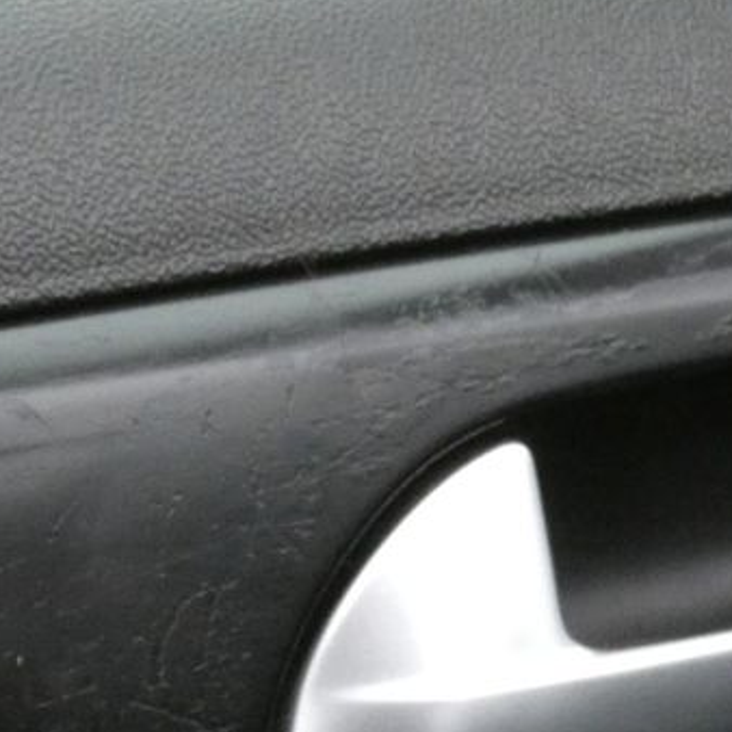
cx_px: 35
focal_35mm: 115
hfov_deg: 14.9
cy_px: 609
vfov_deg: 15.0
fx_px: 2751
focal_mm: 7.8
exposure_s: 1/80
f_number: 5.6
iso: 1600
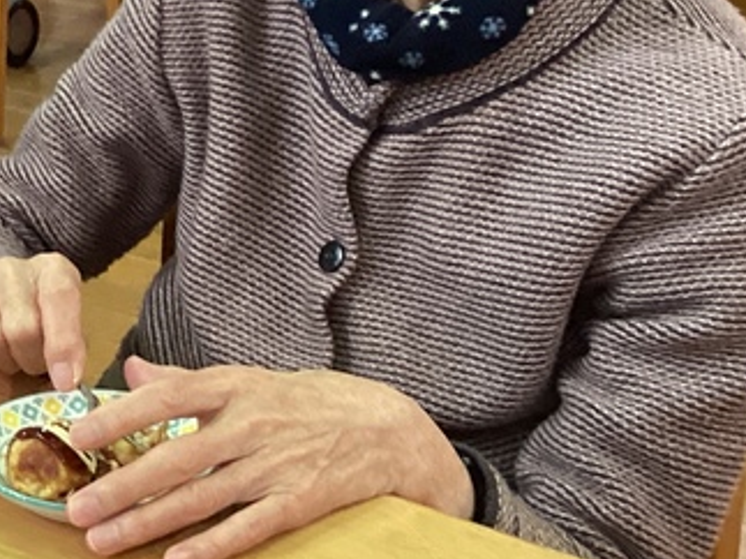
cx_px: -139
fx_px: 2068
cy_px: 74
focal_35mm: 96
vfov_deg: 15.2
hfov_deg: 19.3
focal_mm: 3.3
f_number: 2.4
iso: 250
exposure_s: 1/60
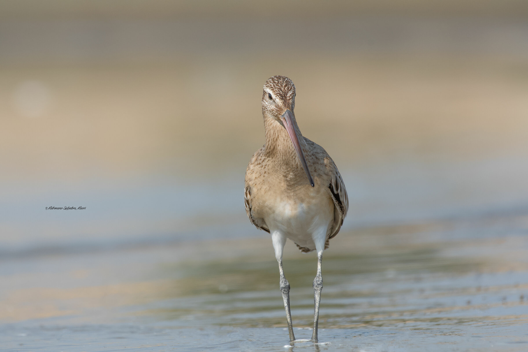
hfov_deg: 2.7
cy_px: 176
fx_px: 10999
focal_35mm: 750
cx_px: 264
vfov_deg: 1.8
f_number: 8
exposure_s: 1/1000
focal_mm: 500
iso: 250
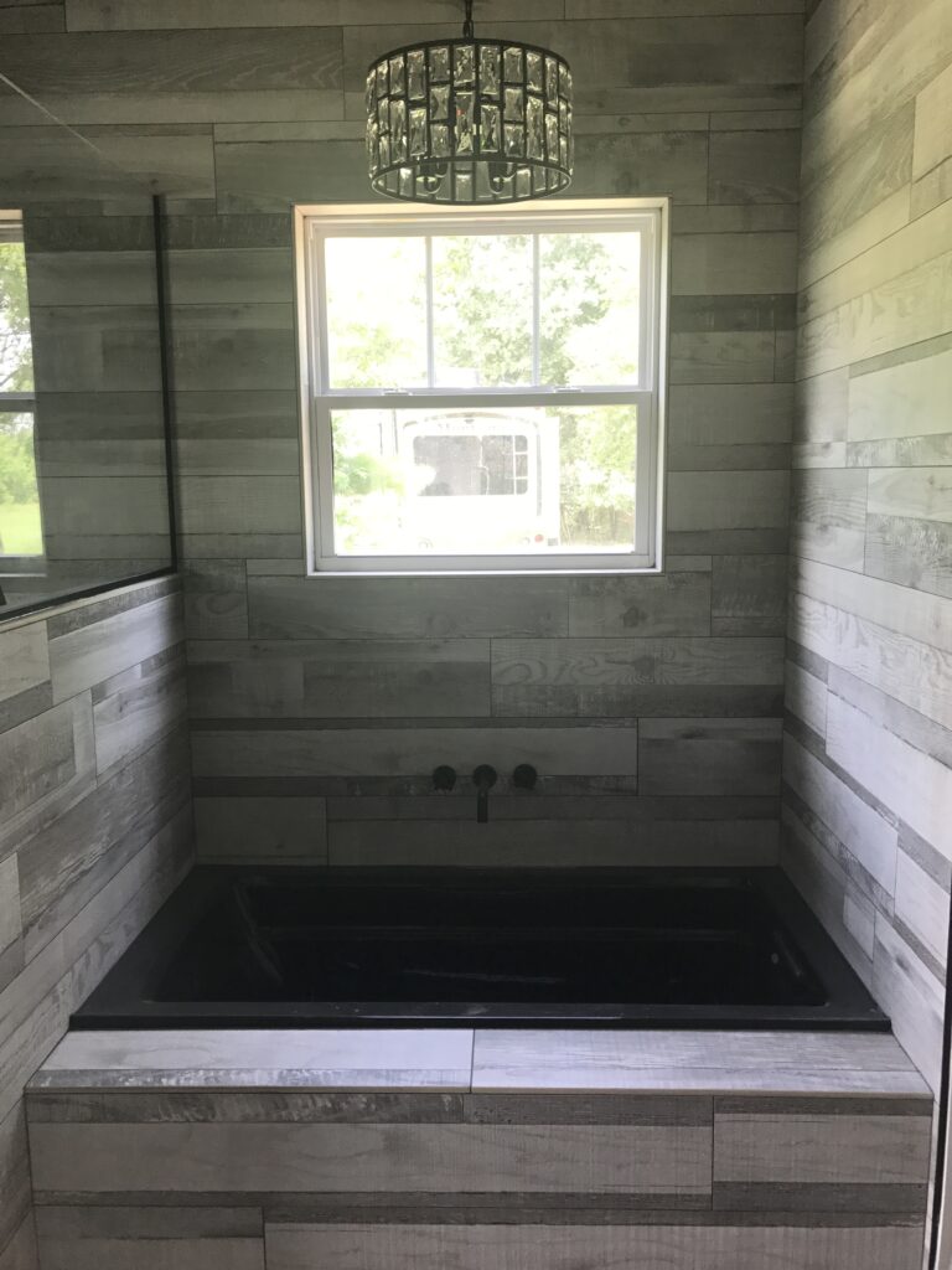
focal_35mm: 28
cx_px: 476
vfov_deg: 63.4
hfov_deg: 49.7
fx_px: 1027
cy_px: 635
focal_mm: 3.99
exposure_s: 1/60
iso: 32
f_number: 1.8
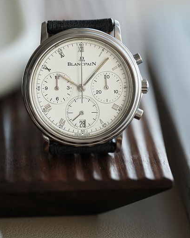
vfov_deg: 12.8
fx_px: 1055
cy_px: 88
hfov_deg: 10.3
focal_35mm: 150
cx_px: 82
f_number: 2.8
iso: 400
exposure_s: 1/250
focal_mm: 105
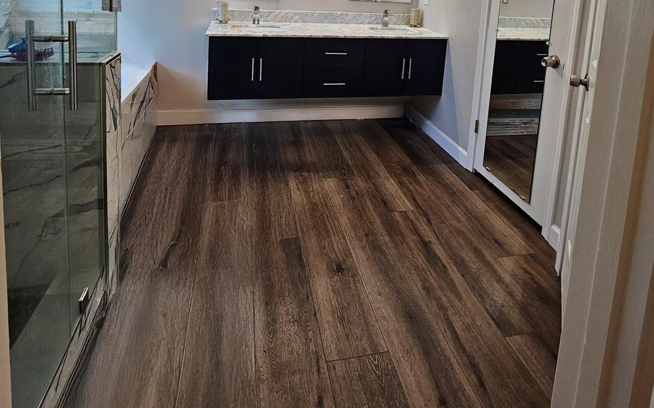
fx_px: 339
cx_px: 322
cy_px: 12
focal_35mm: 19
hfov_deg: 88.0
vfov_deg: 51.5
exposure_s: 1/60
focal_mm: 2.2
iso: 160
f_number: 2.2
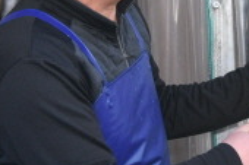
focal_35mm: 181
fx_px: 1251
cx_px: 270
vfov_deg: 7.5
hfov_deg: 11.2
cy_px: -7
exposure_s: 1/320
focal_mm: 48
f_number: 4
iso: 320
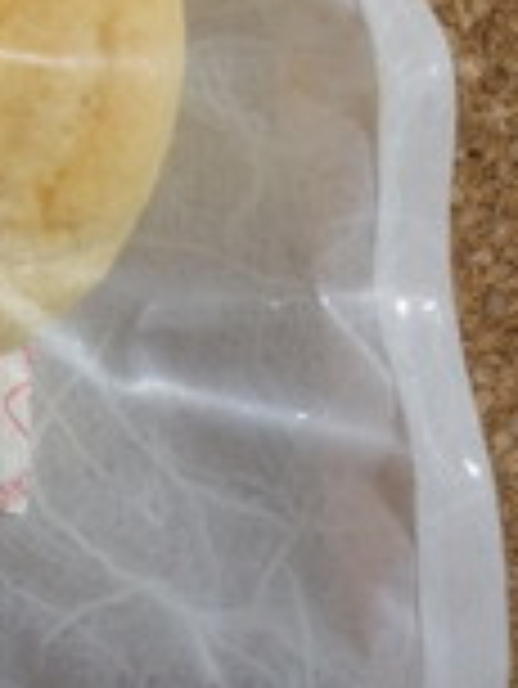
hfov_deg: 13.0
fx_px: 2152
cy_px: 31
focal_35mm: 108
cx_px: -268
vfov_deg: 17.8
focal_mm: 5.5
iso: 80
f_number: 8
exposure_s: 1/640
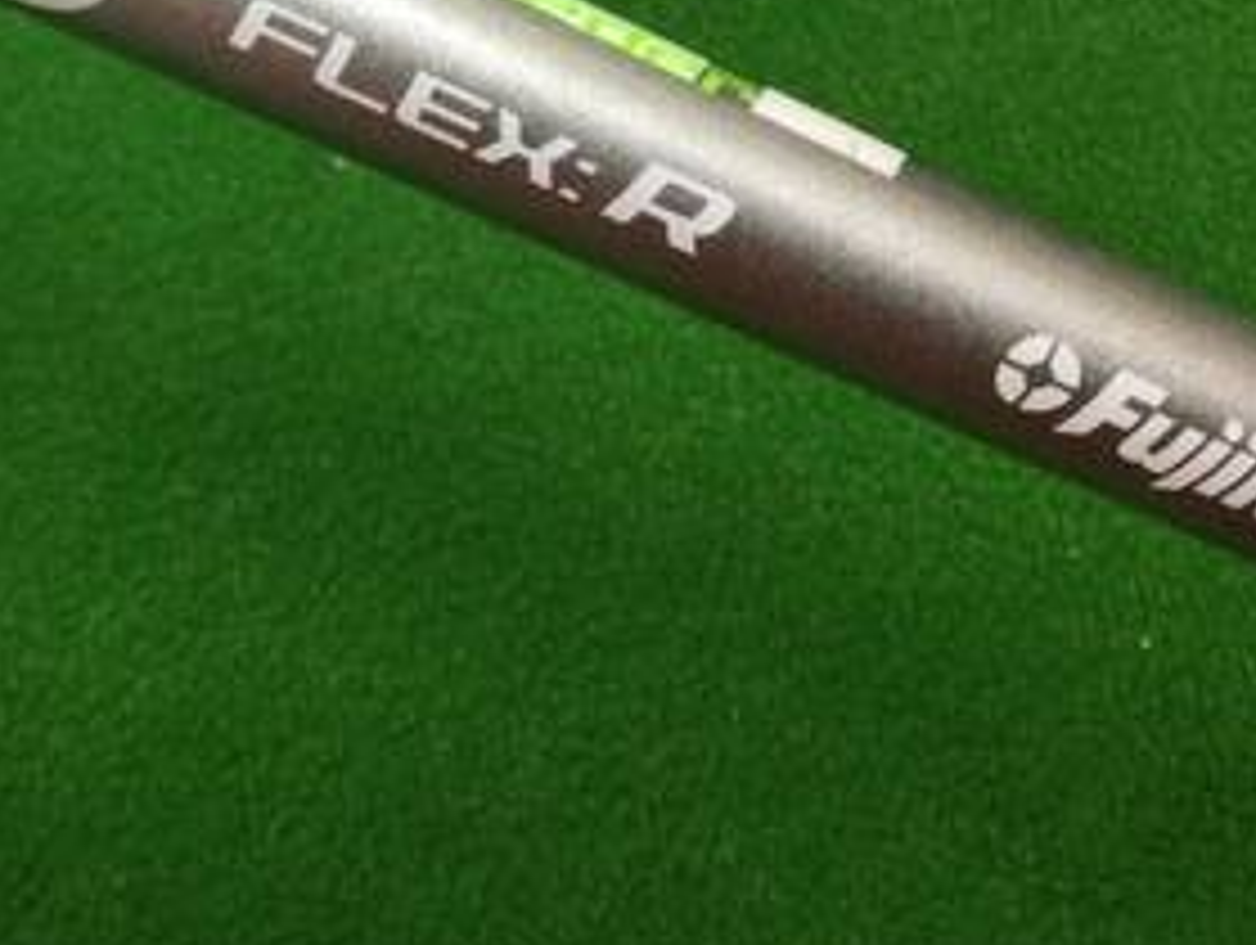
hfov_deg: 26.5
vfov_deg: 19.9
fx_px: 2579
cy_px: -72
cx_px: 126
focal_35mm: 71
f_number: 2.4
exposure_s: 1/30
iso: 80
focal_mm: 3.3
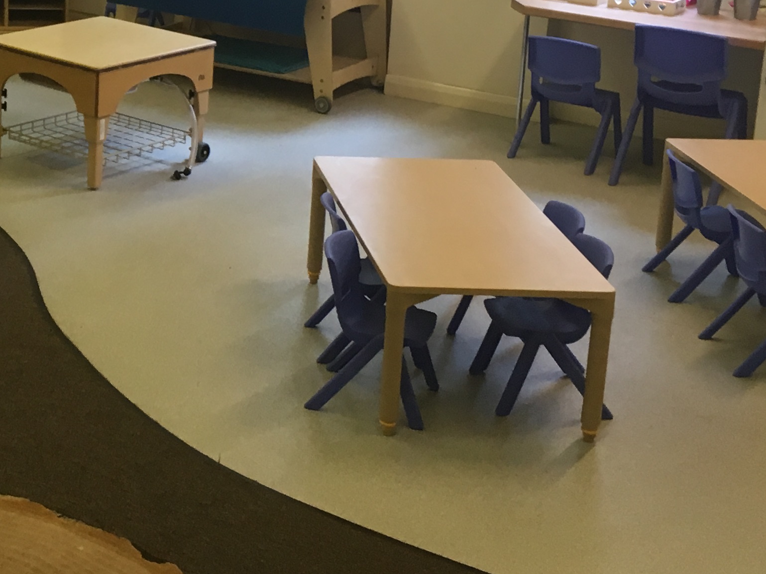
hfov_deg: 24.5
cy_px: 35
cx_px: 0
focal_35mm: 76
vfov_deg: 19.0
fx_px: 1682
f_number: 2.2
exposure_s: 1/33
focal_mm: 4.15
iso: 100
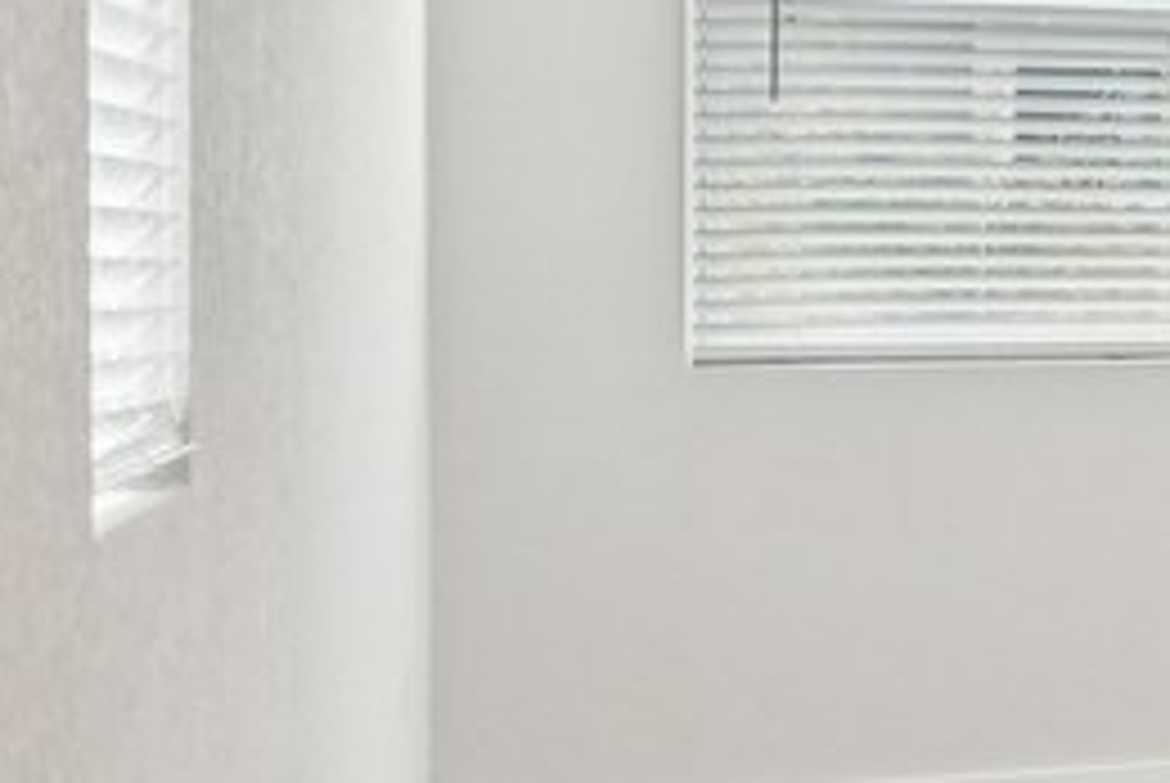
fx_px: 3839
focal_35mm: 118
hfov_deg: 8.7
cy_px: 218
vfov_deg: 11.6
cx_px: 4437
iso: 800
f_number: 7.1
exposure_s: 1/60
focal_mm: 15
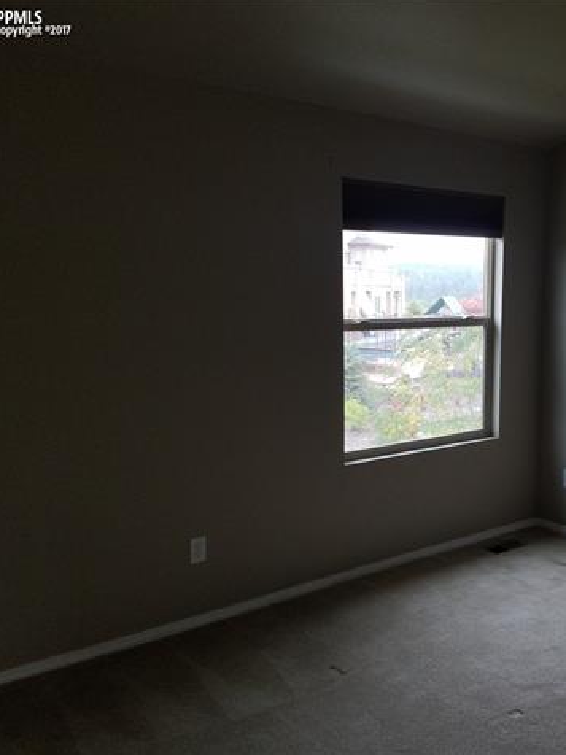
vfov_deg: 52.6
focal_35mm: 35
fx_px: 763
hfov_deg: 39.6
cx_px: 426
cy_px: 376
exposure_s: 1/120
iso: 80
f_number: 1.7
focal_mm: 4.2
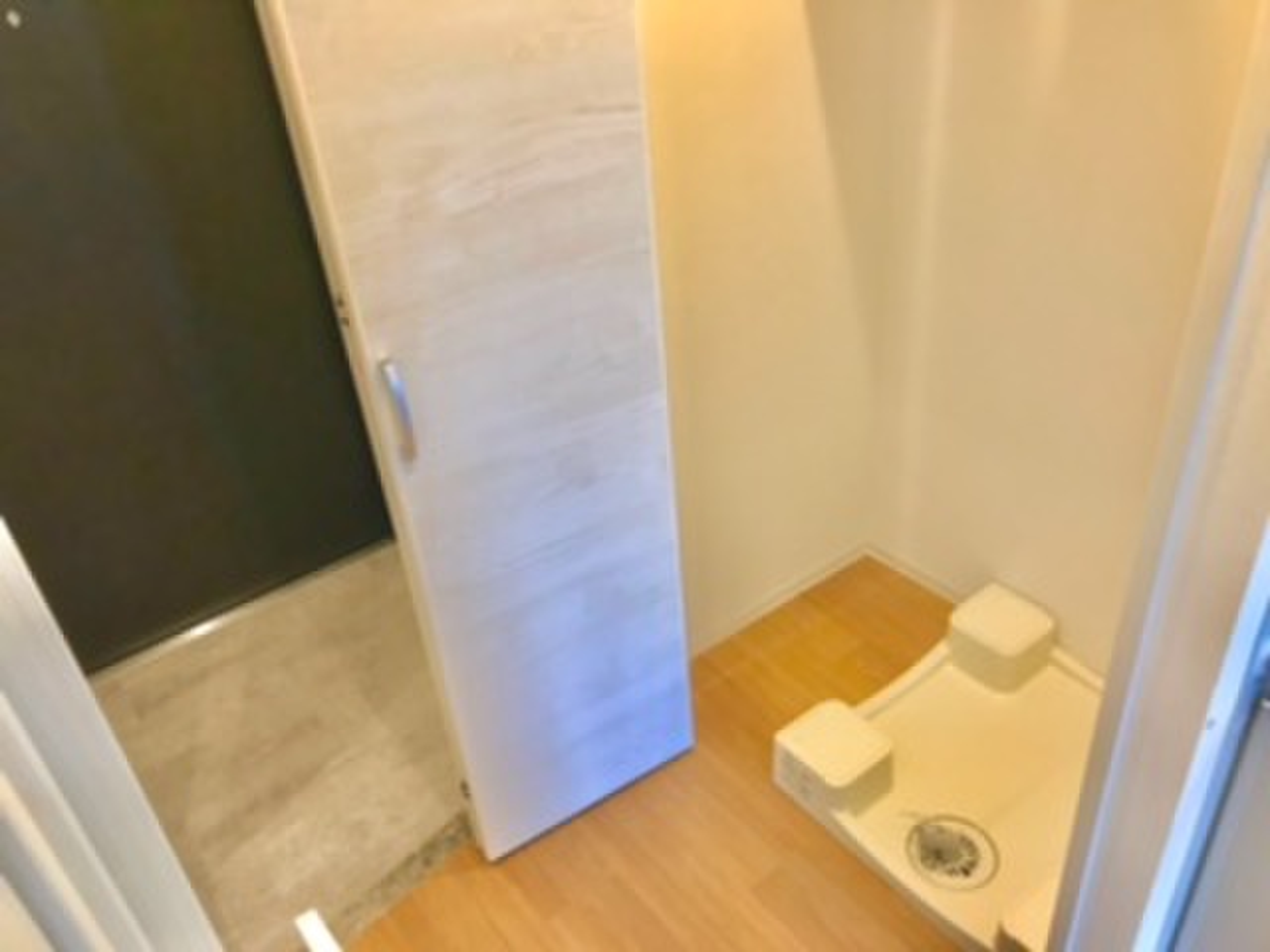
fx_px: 1027
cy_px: 476
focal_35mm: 28
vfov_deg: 49.7
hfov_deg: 63.4
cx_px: 635
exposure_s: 1/30
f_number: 1.8
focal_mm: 3.99
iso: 25
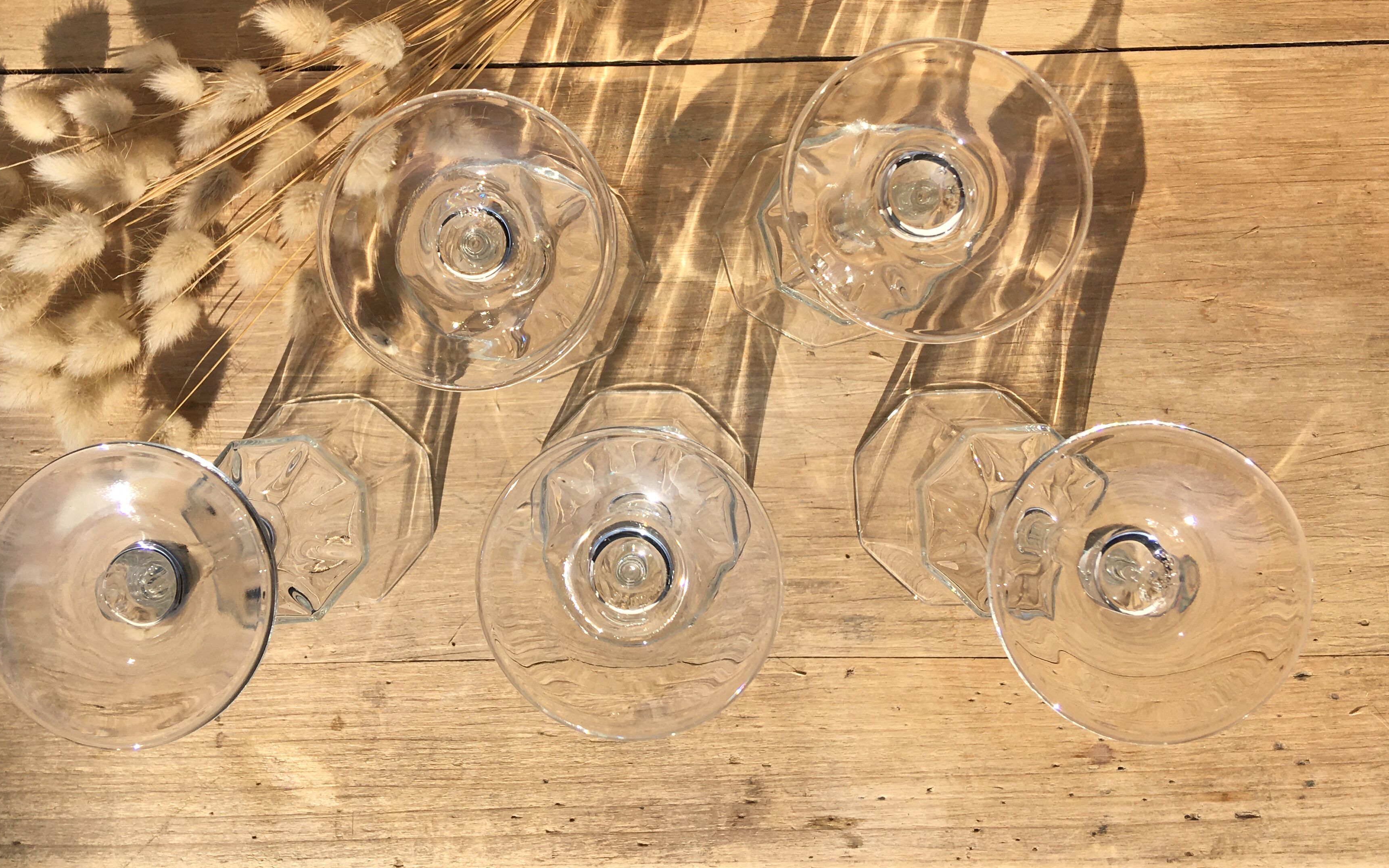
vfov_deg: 34.9
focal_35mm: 36
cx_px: 610
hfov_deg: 53.9
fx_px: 1363
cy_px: 266
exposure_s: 1/1789
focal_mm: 4.15
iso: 25
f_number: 2.2
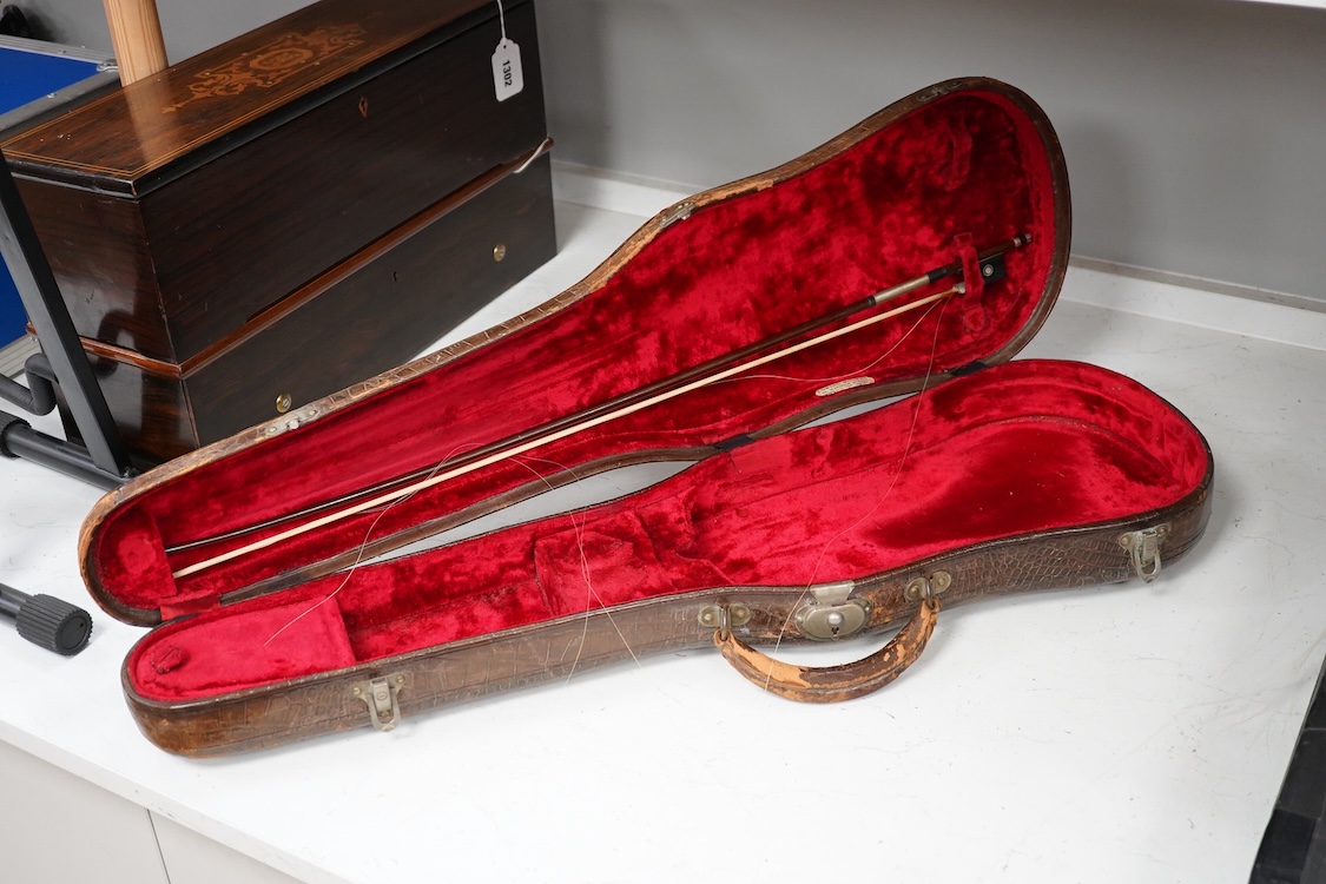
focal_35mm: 45
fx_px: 1657
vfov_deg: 29.9
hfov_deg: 43.6
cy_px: 442
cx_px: 663
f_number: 4
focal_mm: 30
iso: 2000
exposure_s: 1/160
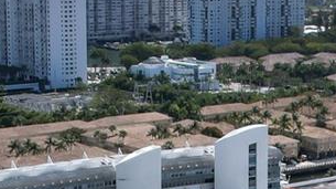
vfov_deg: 9.3
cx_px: 328
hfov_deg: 17.4
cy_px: 382
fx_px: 1077
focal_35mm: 121
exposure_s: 1/4000
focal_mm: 8.38
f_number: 2.8
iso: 100
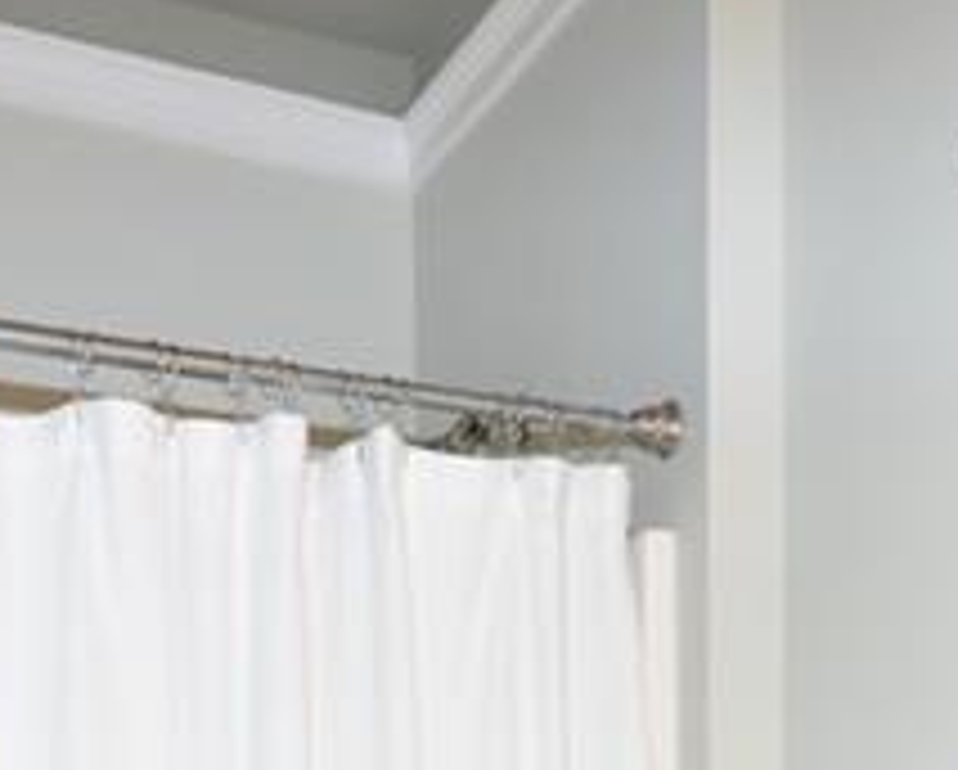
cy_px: 1117
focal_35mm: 63
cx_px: 661
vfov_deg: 21.0
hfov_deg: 29.7
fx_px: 1789
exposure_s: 1/60
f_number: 4
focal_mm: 14
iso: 450
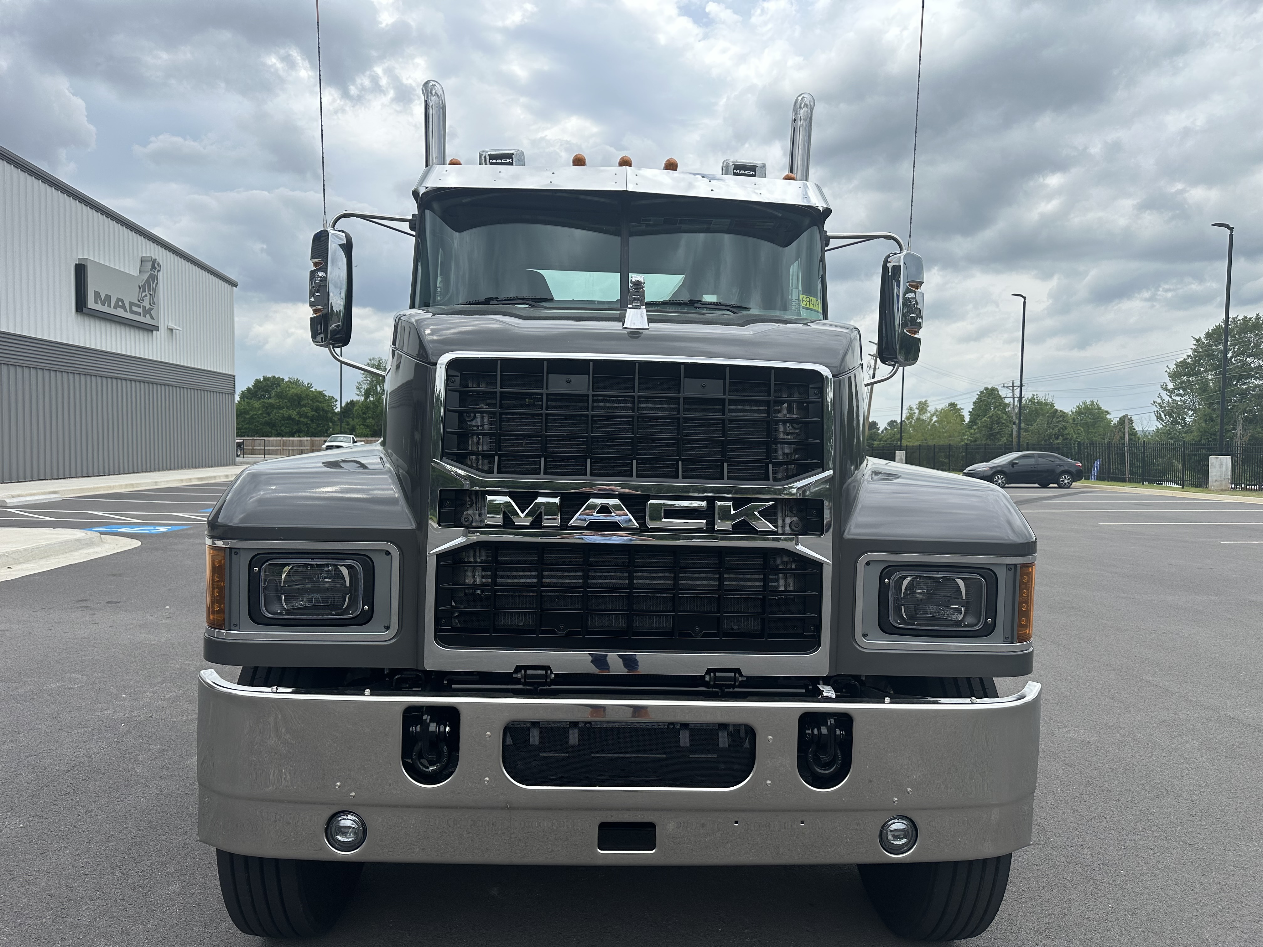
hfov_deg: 71.6
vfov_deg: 56.8
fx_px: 876
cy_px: 474
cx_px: 632
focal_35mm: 24
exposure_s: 1/4184
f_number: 1.78
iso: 80
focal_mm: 6.86
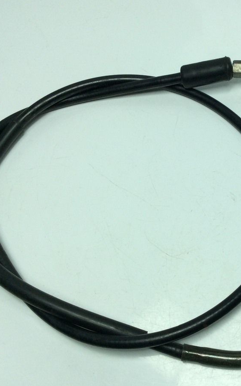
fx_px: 505
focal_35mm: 48
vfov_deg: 41.8
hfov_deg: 26.1
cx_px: 209
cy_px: 196
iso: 32
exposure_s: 1/602
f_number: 2.4
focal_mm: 3.3
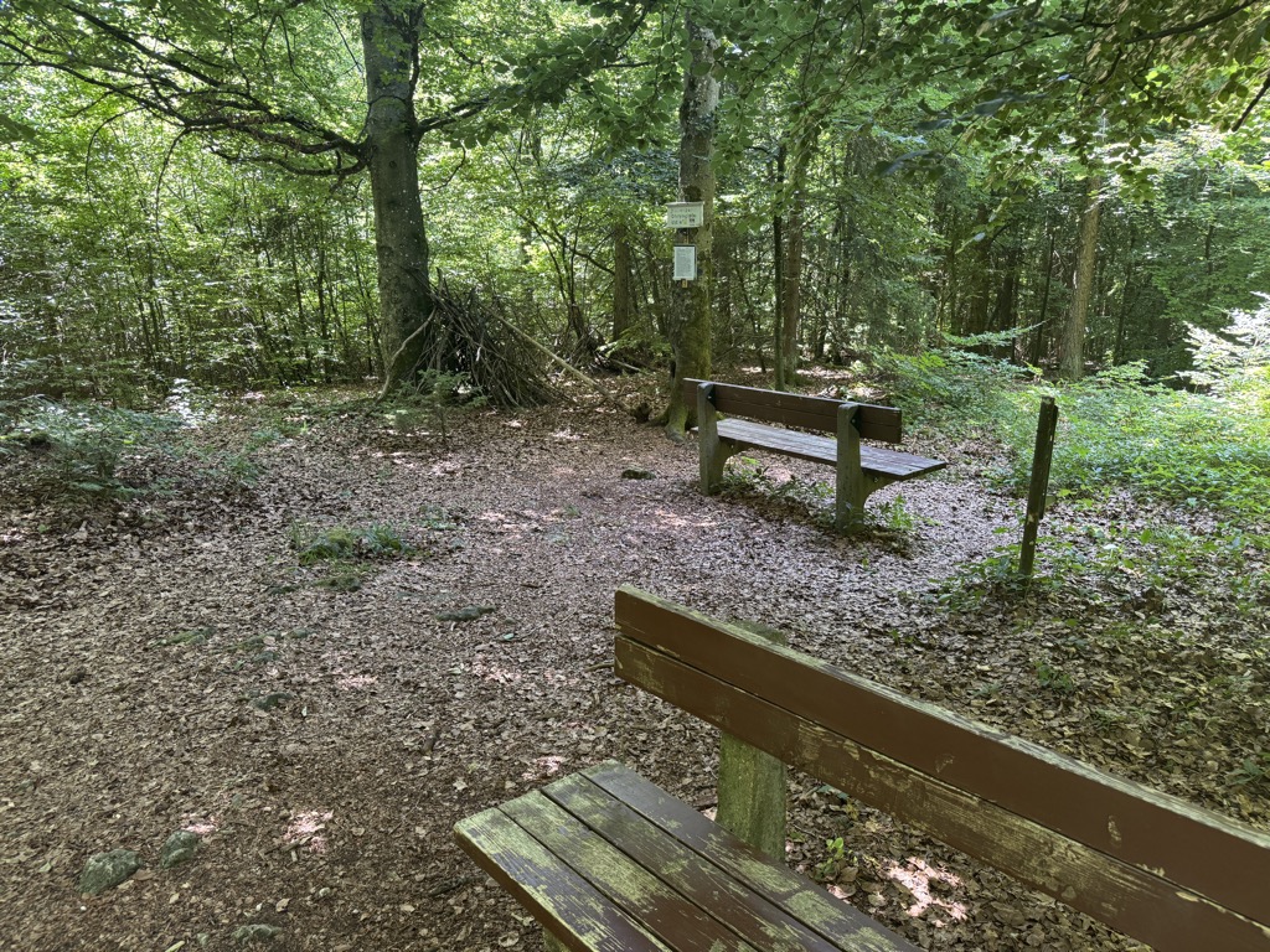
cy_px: 476
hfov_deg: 71.6
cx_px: 635
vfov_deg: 56.8
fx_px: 881
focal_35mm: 24
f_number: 1.78
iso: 200
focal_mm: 6.76
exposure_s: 1/121
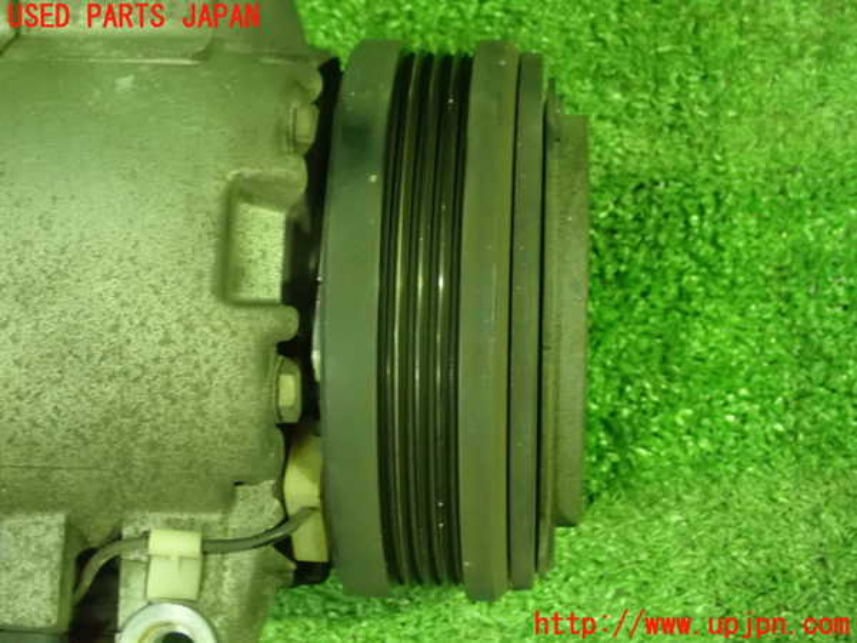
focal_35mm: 65
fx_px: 1609
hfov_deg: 29.8
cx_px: 428
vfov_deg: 22.6
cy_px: 322
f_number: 3.8
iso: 1600
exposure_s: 1/15
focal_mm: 11.78
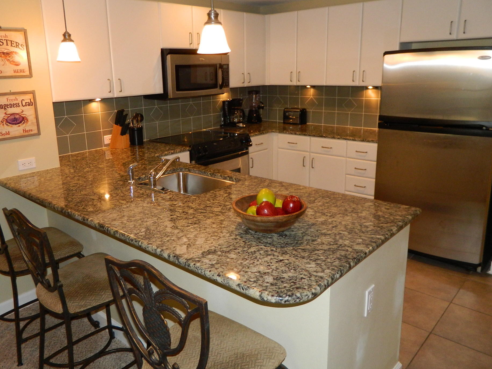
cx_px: 219
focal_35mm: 28
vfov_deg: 49.6
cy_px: 164
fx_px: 398
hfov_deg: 63.3
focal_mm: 4.5
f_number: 3.1
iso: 200
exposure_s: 1/30
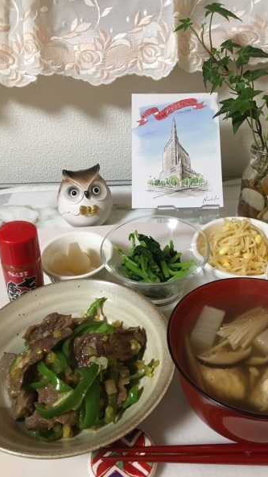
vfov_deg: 61.0
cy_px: 240
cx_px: 152
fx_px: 404
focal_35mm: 32
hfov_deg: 36.6
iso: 200
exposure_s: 1/24
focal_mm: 4.15
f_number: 2.2
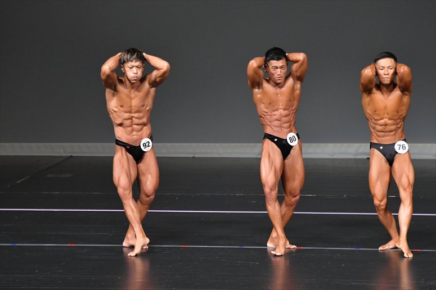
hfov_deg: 6.5
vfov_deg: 4.4
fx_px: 3813
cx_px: 218
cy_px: 145
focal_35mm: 315
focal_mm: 210
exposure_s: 1/400
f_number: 5.6
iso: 5000
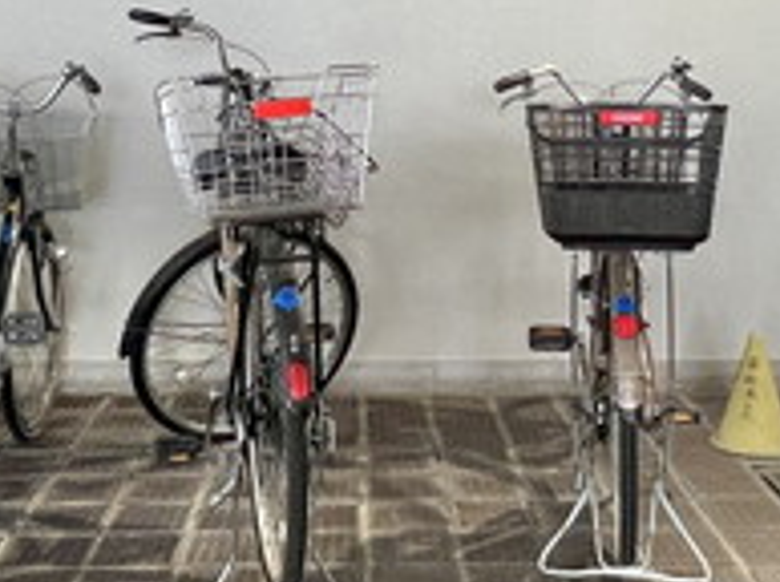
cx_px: 368
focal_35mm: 54
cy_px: 69
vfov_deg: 26.1
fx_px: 1215
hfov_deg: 35.6
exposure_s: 1/50
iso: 160
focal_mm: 1.57
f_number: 1.8
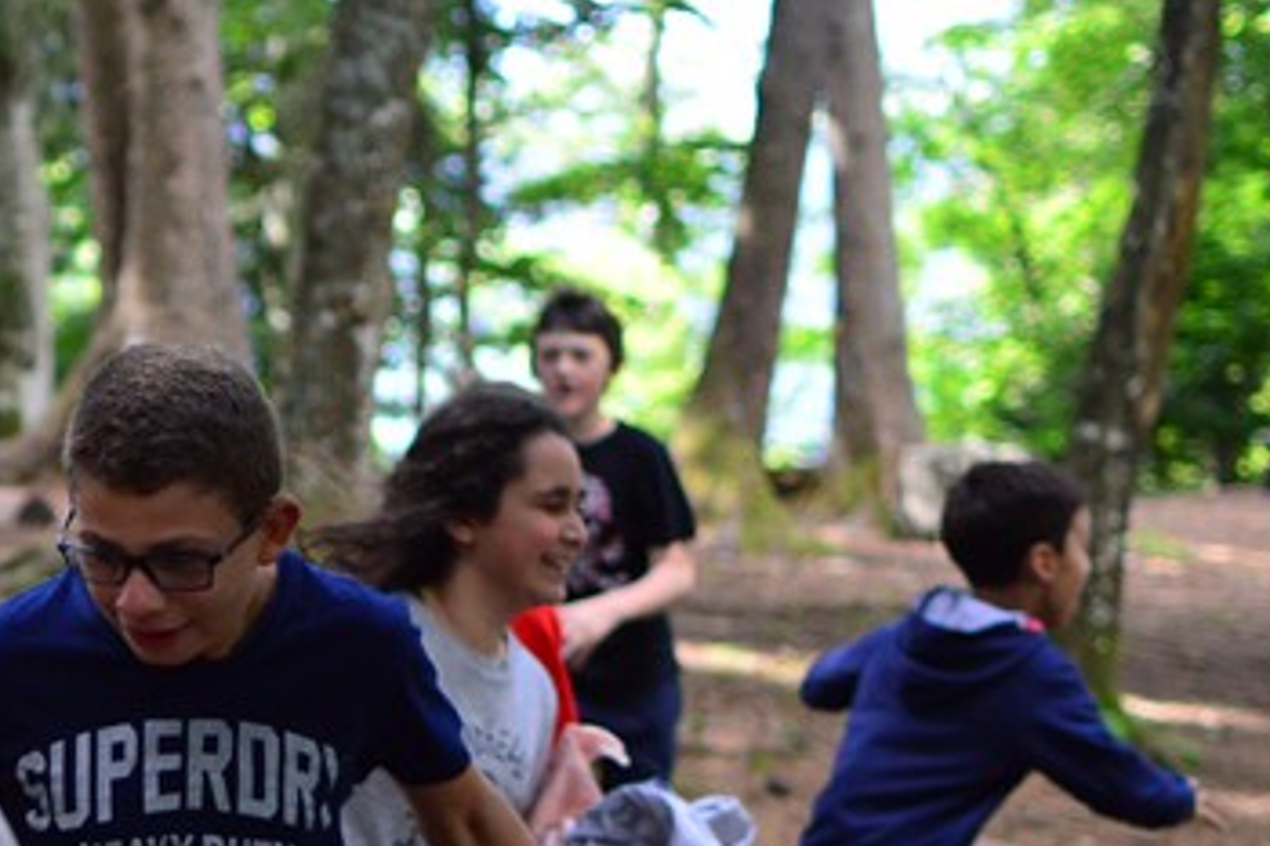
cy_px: 710
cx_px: -479
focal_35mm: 153
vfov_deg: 8.9
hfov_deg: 12.9
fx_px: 5411
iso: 400
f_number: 1.8
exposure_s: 1/500
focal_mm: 35
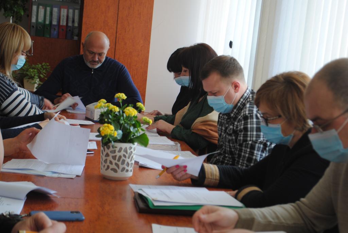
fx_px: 653
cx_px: 174
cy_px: 116
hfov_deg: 29.8
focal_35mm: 68
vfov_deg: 20.2
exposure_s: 1/30
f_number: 5.3
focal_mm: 45
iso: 200
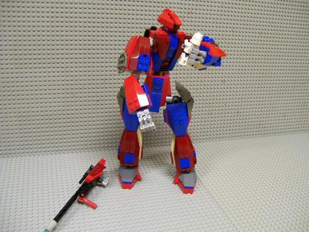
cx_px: 154
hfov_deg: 51.4
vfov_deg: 39.6
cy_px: 116
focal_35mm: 36
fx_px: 321
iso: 160
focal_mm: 6
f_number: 2.7
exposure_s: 1/12.8
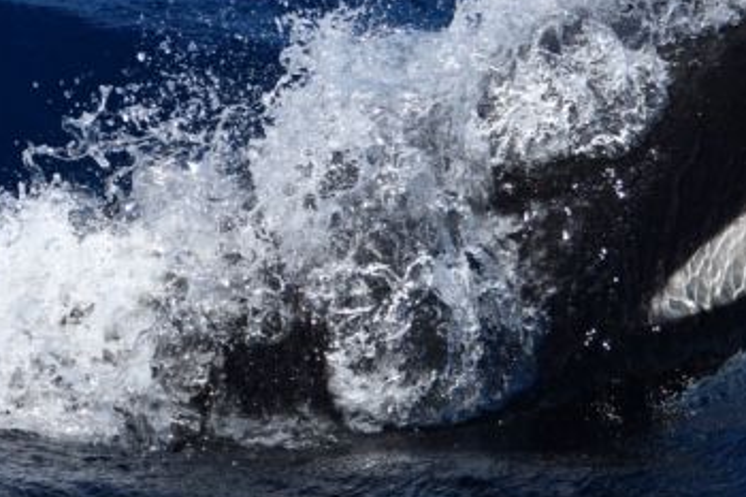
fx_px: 8761
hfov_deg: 4.9
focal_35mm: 423
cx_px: 386
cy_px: 170
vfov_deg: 3.2
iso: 800
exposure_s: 1/8000
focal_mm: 185
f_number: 5.3
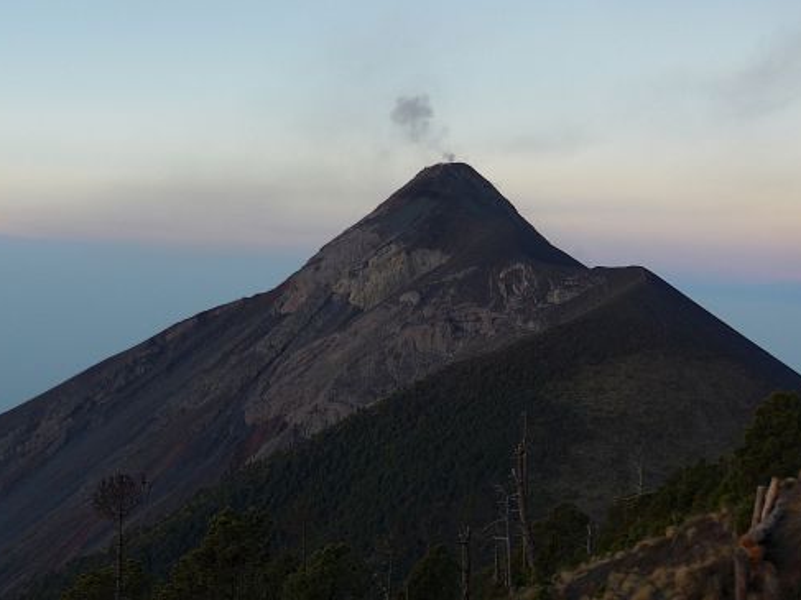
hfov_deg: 41.2
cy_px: 488
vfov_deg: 30.7
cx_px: 403
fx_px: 1064
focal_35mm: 46
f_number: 2.2
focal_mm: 6
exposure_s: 1/100
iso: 80
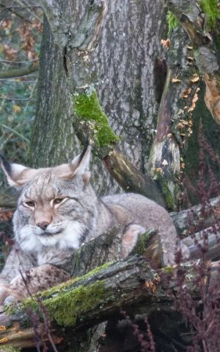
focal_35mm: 425
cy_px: 176
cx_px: 45
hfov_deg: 3.1
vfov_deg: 4.9
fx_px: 4080
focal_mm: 53.9
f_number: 8
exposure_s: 1/6
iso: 400
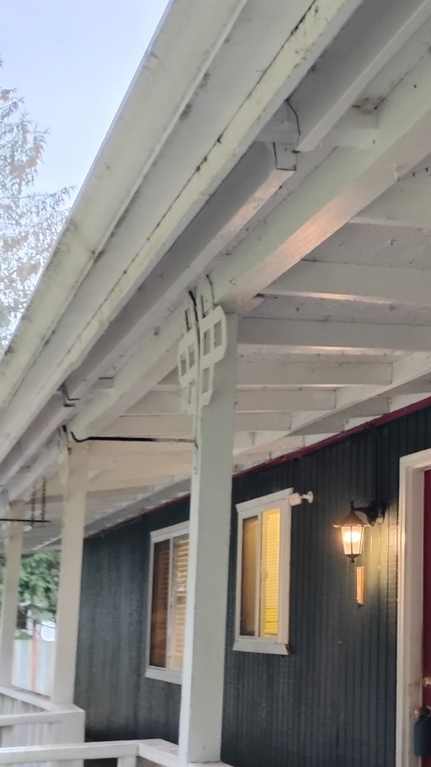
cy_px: 502
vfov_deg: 40.9
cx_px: 467
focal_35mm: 50
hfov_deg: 22.6
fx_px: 1016
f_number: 1.8
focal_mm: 4.26
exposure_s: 1/30
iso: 1731
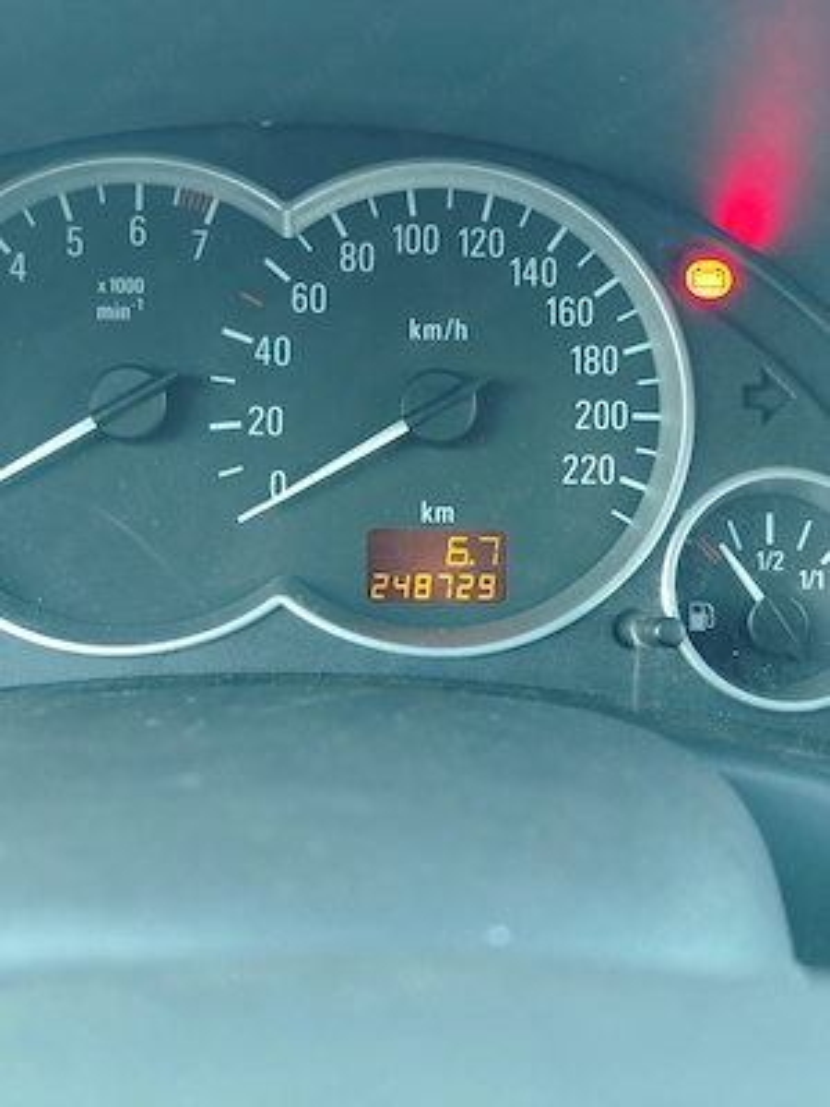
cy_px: 554
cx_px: 415
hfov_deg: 31.5
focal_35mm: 46
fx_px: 1471
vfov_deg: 41.2
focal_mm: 8.72
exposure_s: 1/25
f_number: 2
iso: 1250
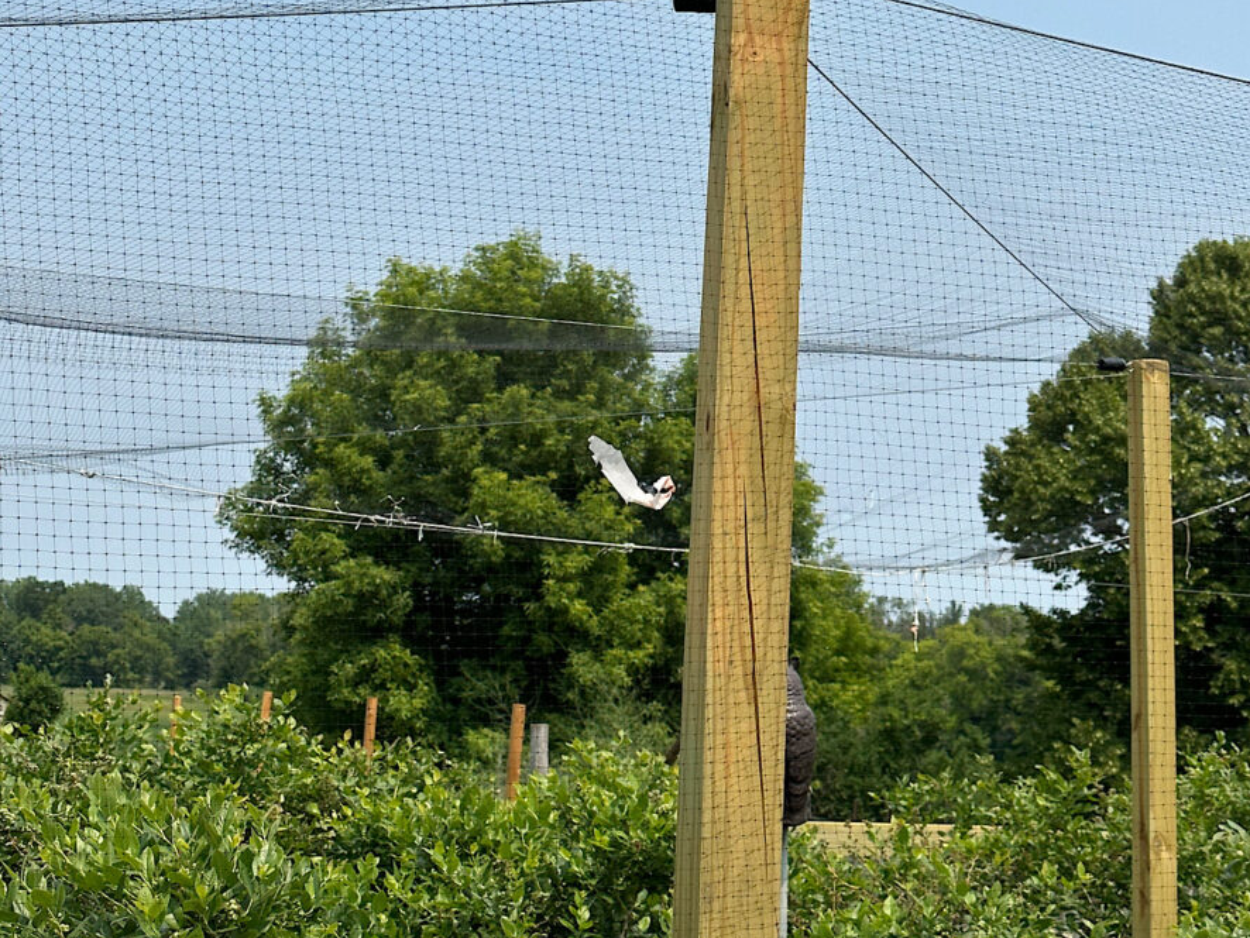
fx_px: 2348
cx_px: 633
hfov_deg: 29.8
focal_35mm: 65
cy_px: 323
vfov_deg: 22.5
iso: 64
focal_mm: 6.86
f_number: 1.78
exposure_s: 1/5000
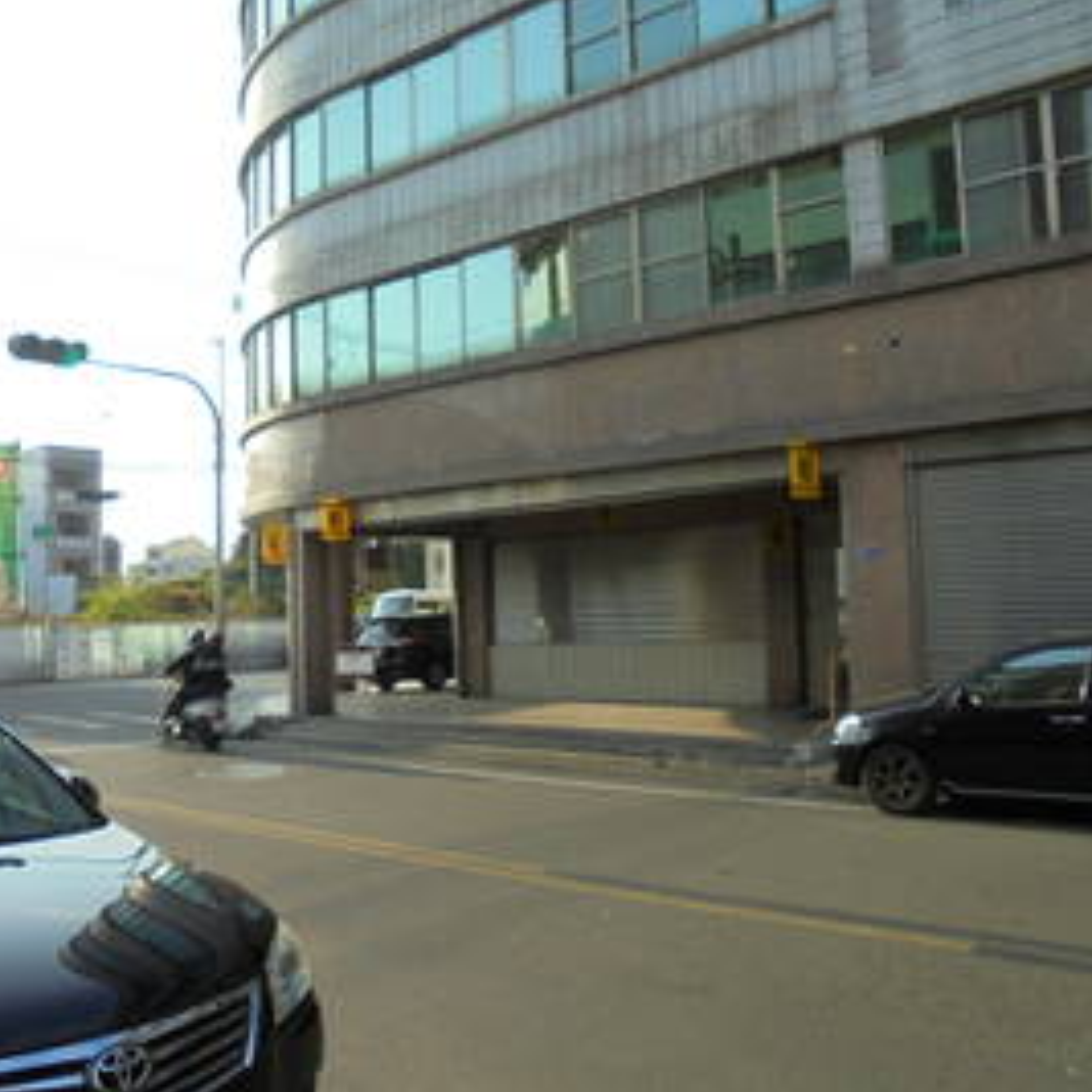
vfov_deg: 52.5
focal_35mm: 31
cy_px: 544
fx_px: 1106
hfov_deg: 52.3
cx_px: 462
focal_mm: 4.6
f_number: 3.5
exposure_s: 1/400
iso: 100
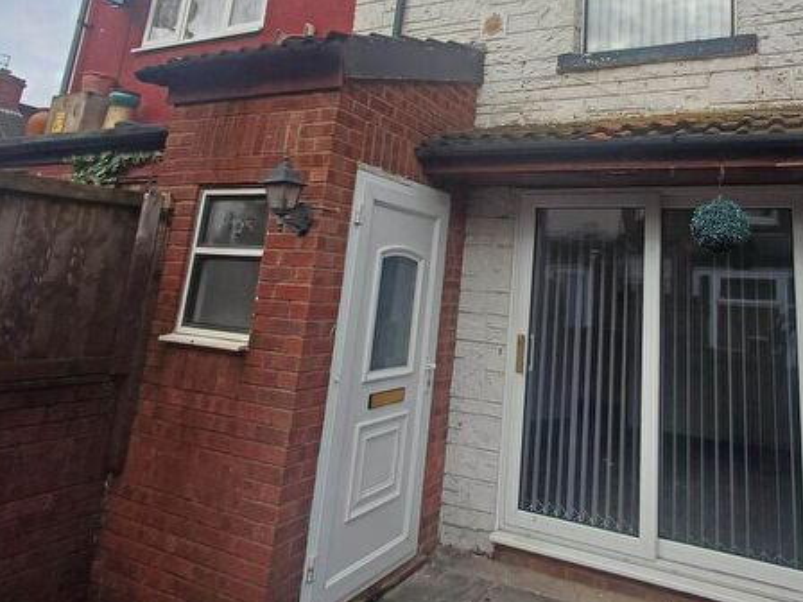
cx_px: 527
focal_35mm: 25
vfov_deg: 53.0
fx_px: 580
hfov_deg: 67.7
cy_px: 168
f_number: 2.2
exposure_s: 1/557
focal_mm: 1.64
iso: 40
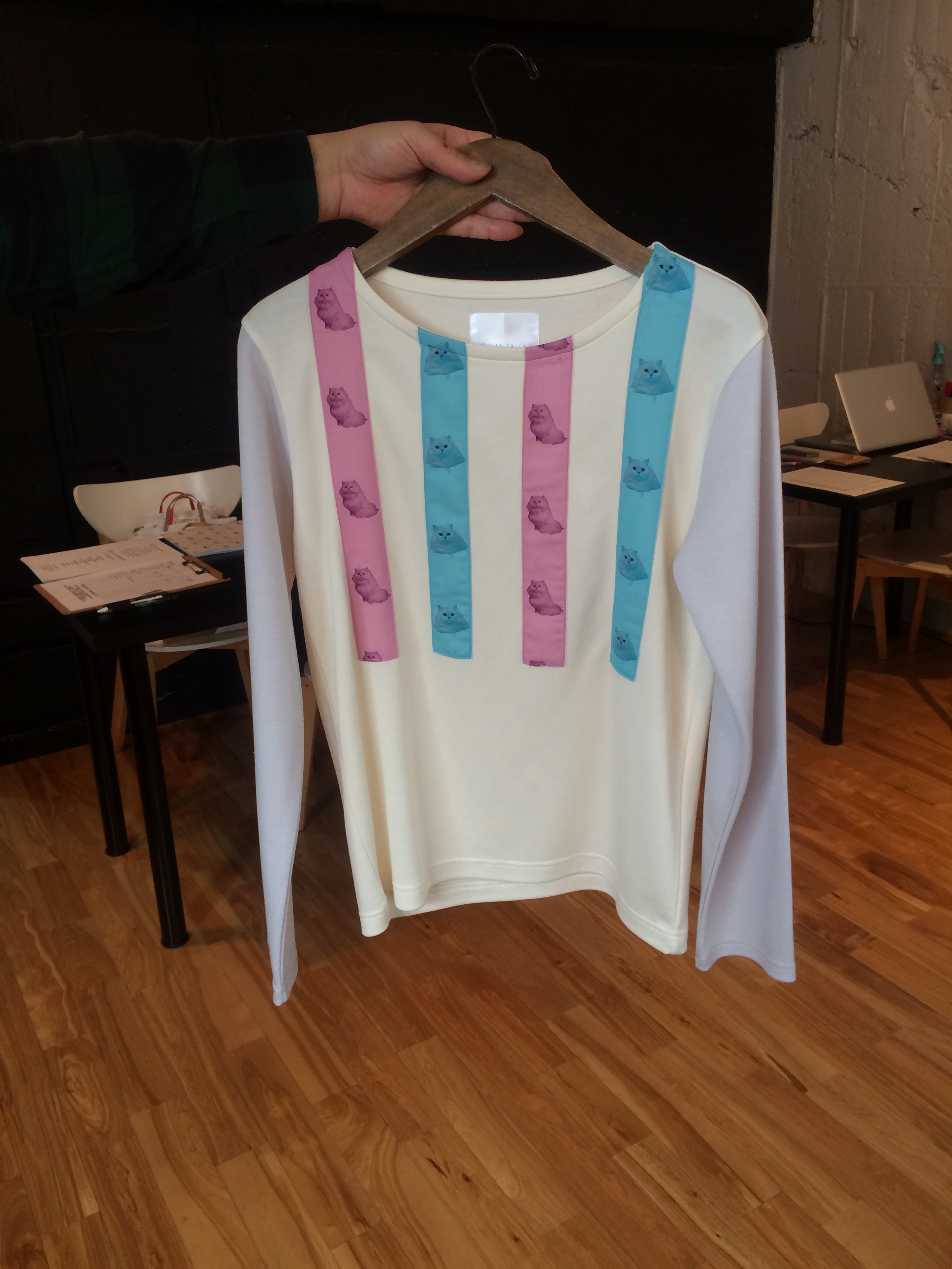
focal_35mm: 29
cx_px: 476
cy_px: 634
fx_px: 1063
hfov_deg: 48.2
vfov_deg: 61.7
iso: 50
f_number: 2.2
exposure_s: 1/33
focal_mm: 4.15
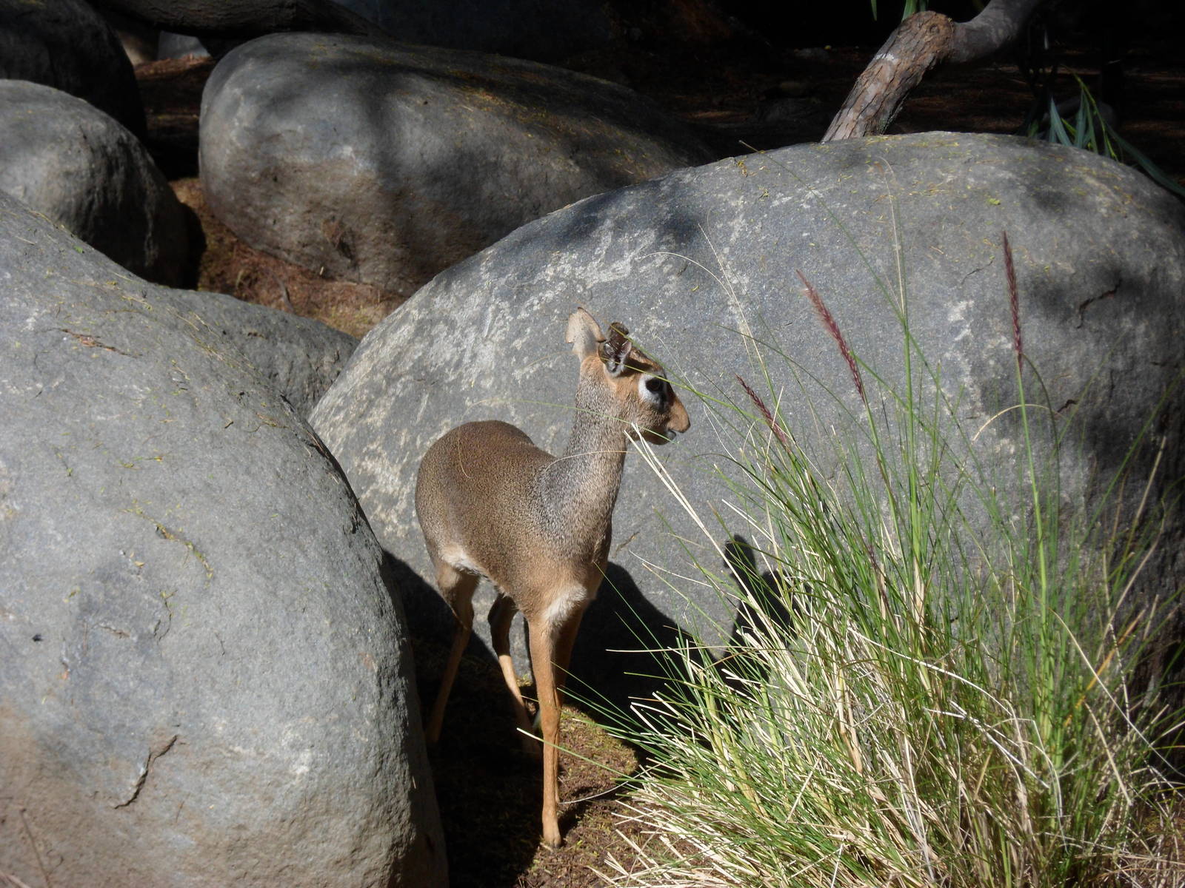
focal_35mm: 162
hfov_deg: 12.2
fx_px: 5546
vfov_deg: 9.2
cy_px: 444
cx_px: 592
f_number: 5.5
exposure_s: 1/350
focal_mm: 28.7
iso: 80
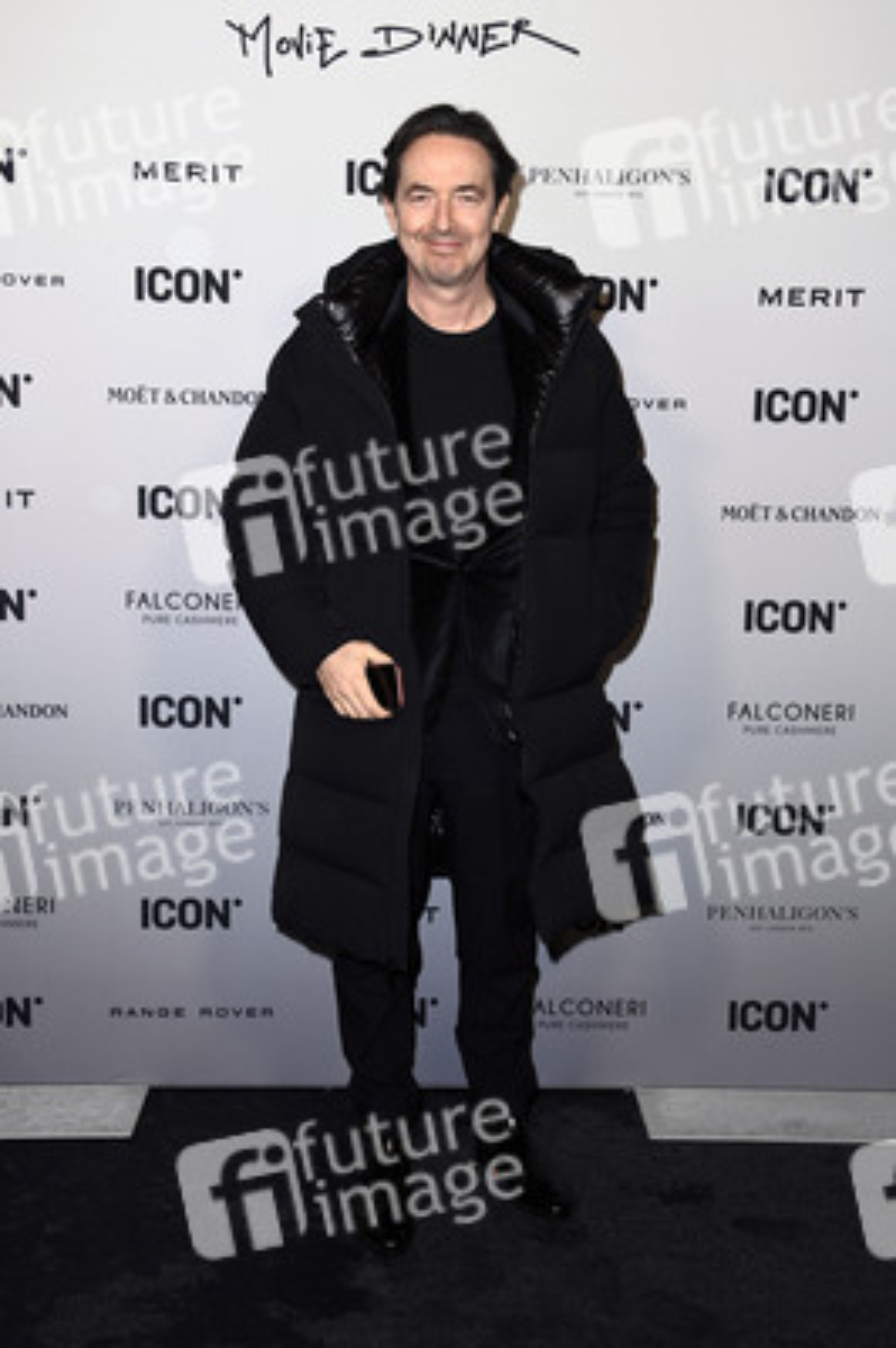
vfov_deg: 46.4
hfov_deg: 31.8
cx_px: 448
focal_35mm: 42
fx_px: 1571
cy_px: 674
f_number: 5.6
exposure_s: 1/250
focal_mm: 42
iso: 1000
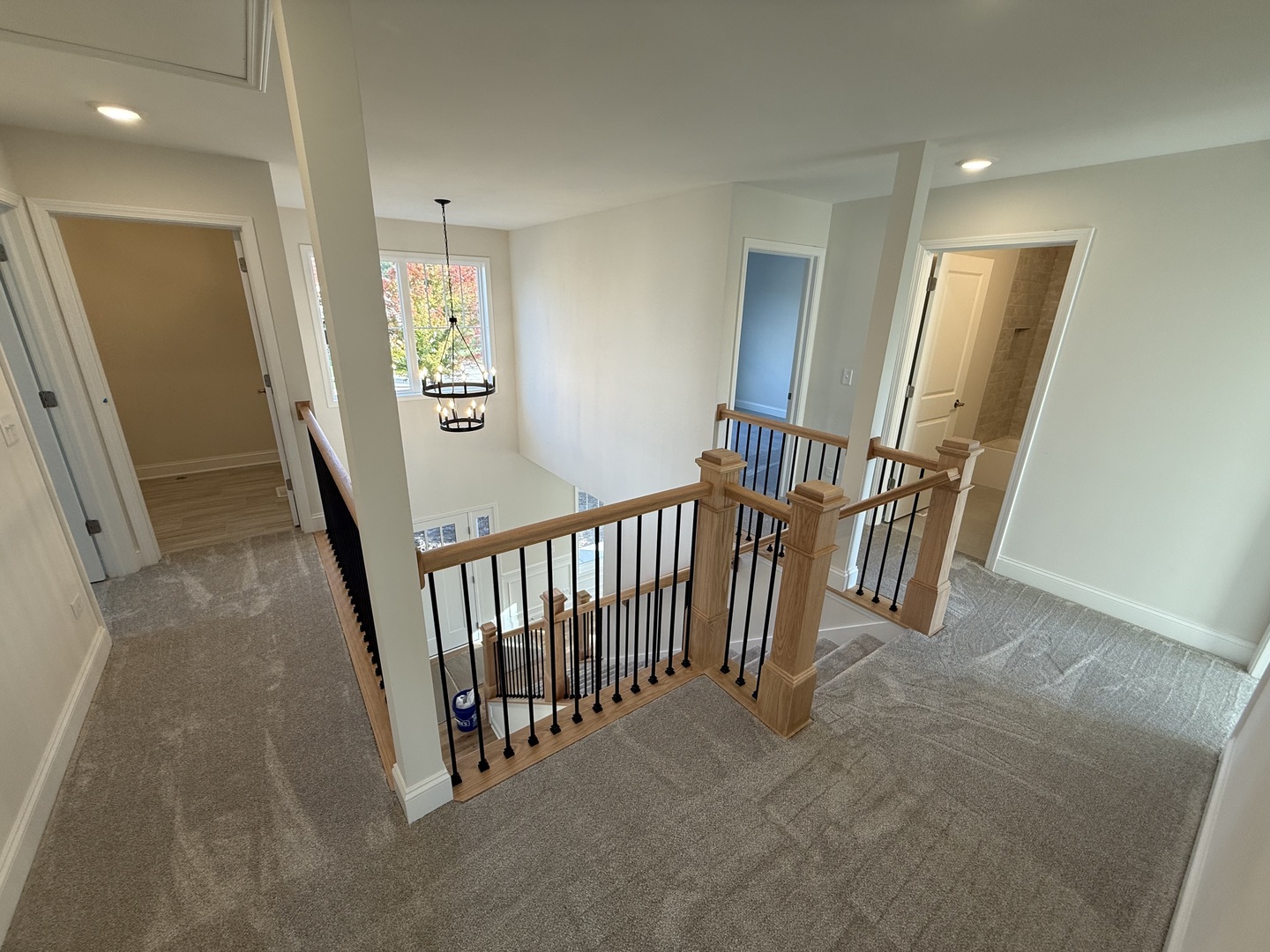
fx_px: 514
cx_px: 635
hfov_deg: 102.1
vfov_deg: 85.7
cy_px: 476
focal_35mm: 14
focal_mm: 2.22
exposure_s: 1/120
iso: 80
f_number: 2.2
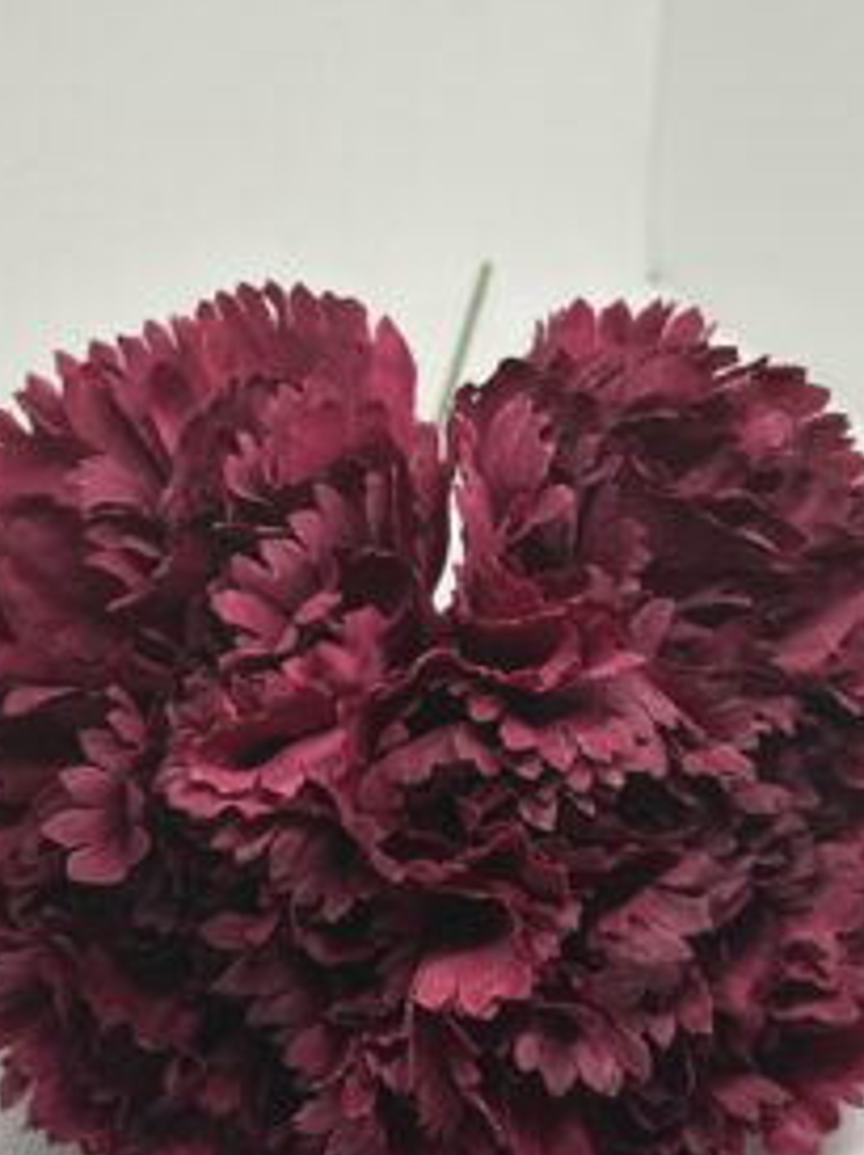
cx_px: 367
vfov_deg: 25.7
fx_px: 2533
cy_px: 556
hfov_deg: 19.3
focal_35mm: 76
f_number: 1.6
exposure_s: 1/100
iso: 32
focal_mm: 5.96
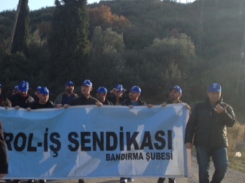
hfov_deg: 26.8
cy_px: 107
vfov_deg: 21.2
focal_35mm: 69
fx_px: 488
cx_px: 5
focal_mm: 4.28
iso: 50
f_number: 2.4
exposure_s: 1/863
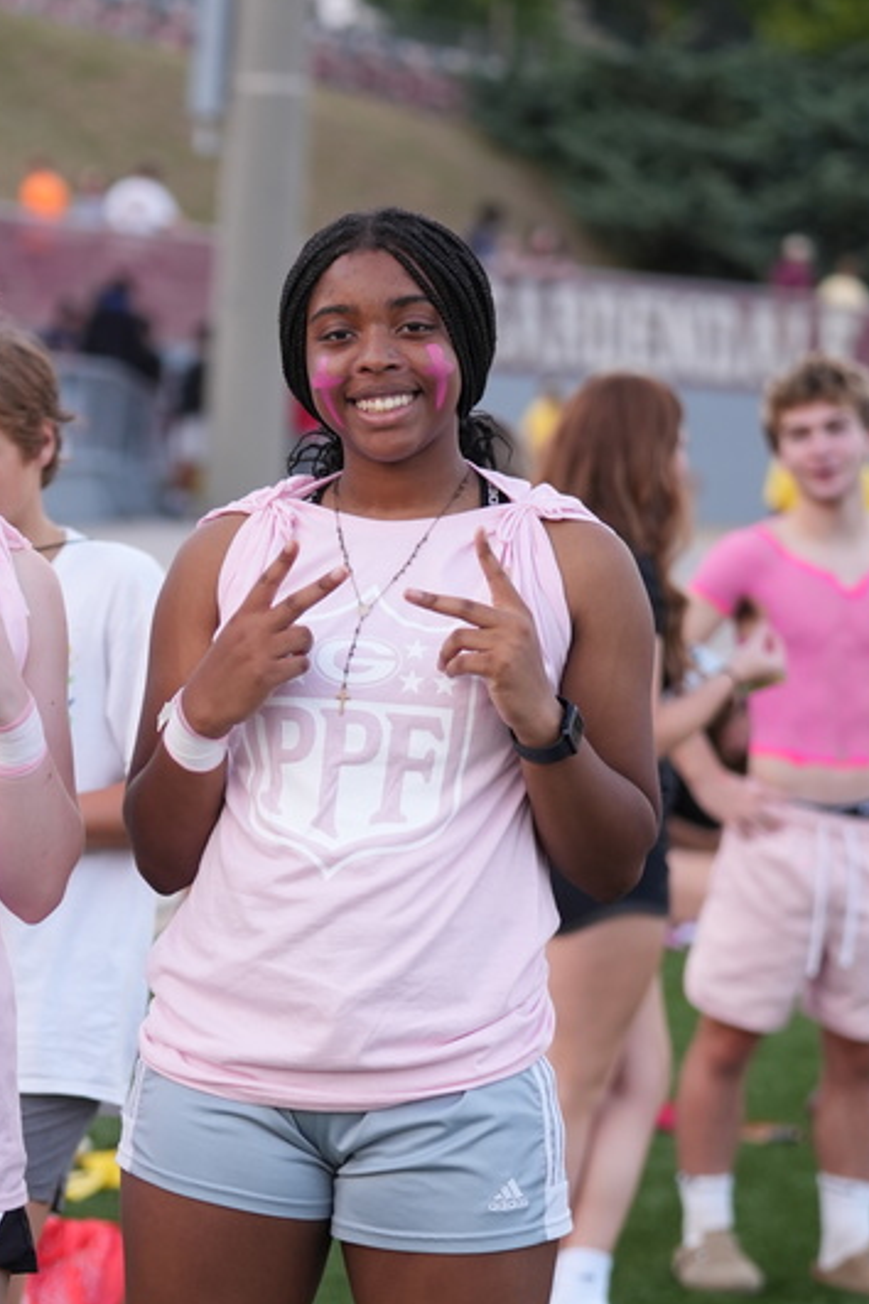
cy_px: 992
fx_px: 5793
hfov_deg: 8.6
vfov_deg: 12.8
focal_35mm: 160
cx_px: 134
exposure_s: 1/250
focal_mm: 83
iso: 500
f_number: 2.8
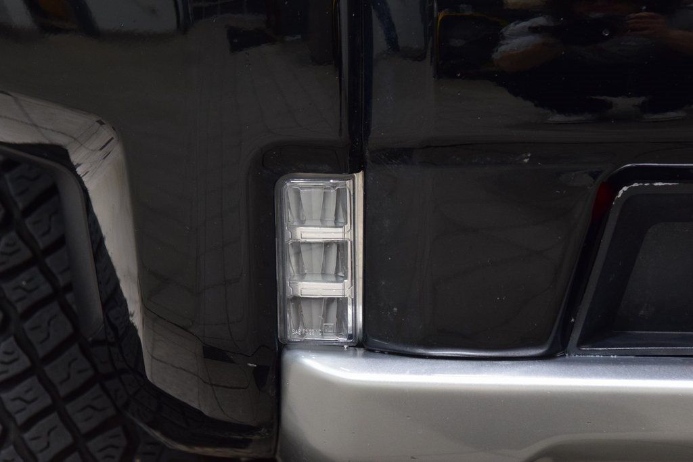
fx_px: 2021
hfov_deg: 19.5
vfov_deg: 13.0
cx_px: 346
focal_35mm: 105
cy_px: 231
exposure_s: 1/30
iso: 1600
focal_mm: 70
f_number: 6.3
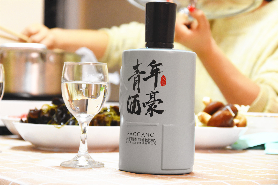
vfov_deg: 13.0
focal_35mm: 105
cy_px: 92
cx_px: 139
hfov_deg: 19.5
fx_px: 811
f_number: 7.1
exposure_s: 1/60
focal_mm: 70
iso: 4000
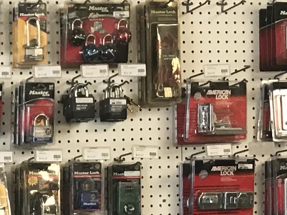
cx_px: -88
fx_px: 1293
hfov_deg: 12.3
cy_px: 232
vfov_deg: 9.4
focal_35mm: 156
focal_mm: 3.99
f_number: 1.8
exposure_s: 1/30
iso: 40
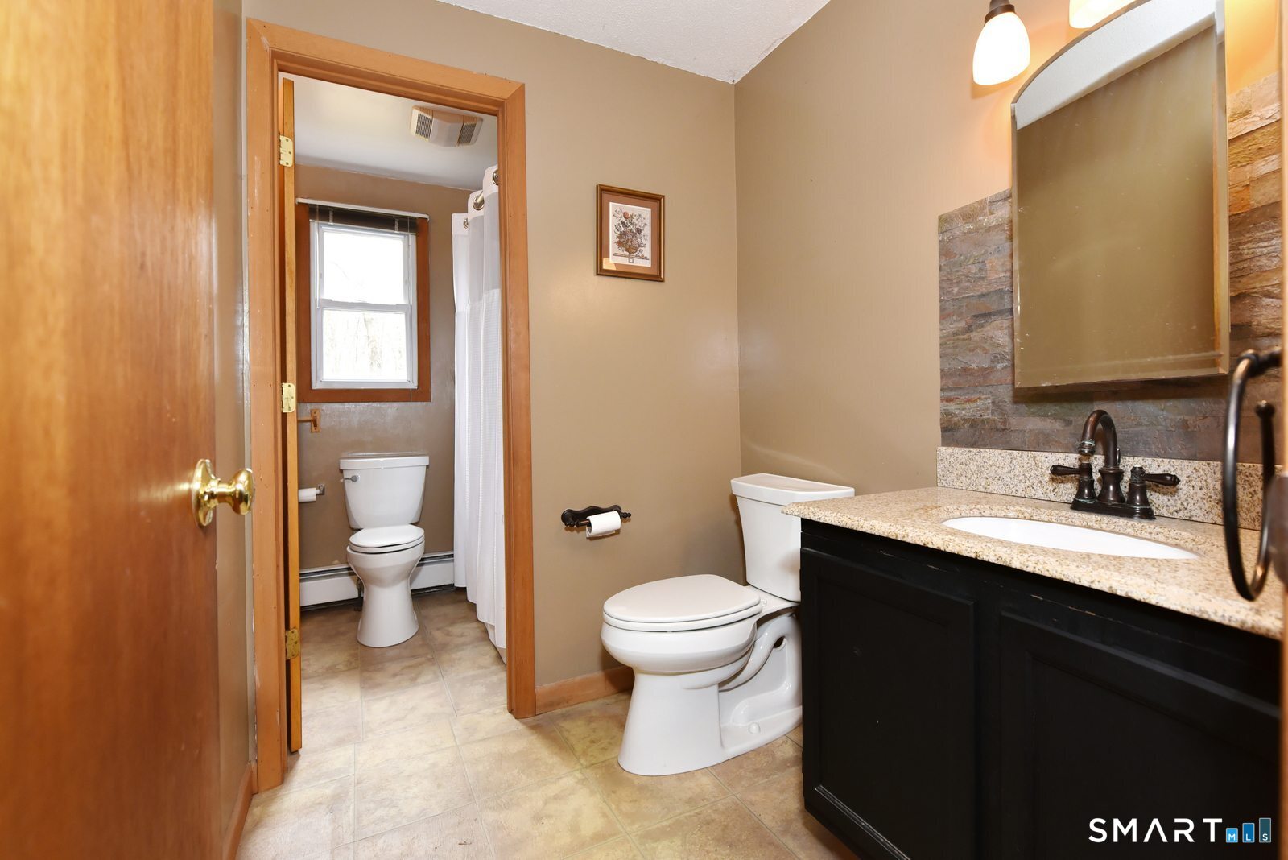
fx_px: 501
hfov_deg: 104.2
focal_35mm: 14
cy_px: 430
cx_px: 644
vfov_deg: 81.3
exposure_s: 1/200
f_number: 5
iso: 800
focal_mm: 14
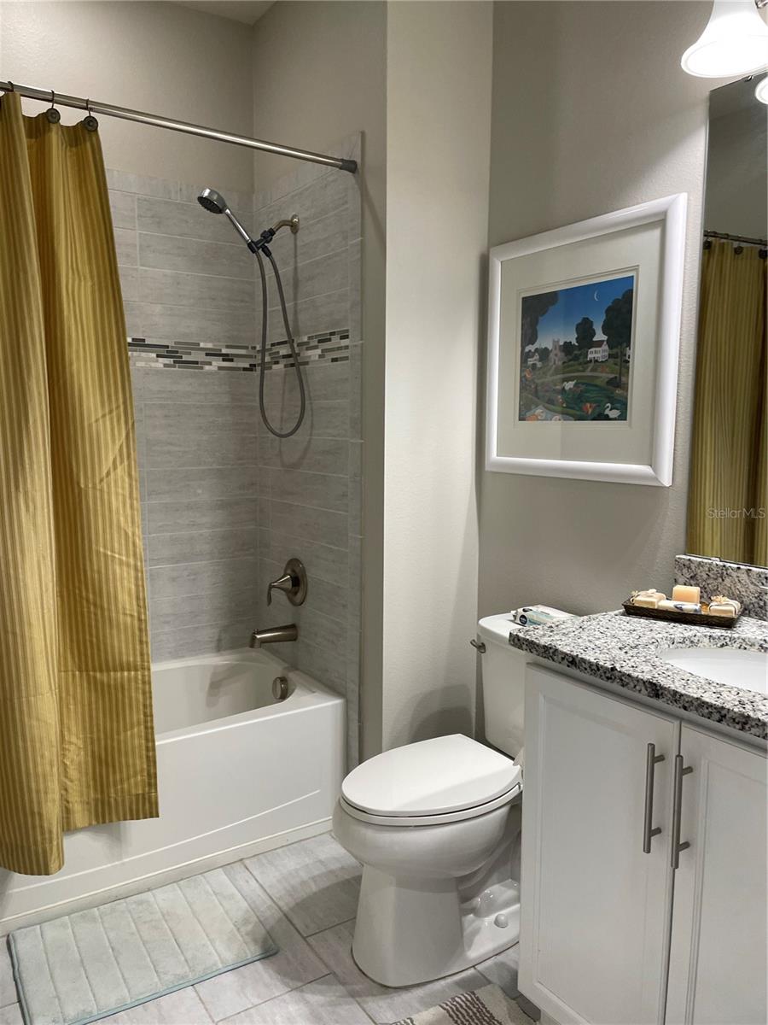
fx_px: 769
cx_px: 384
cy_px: 512
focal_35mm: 26
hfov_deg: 53.1
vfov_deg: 67.3
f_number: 1.6
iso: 80
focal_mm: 4.2
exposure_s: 1/60
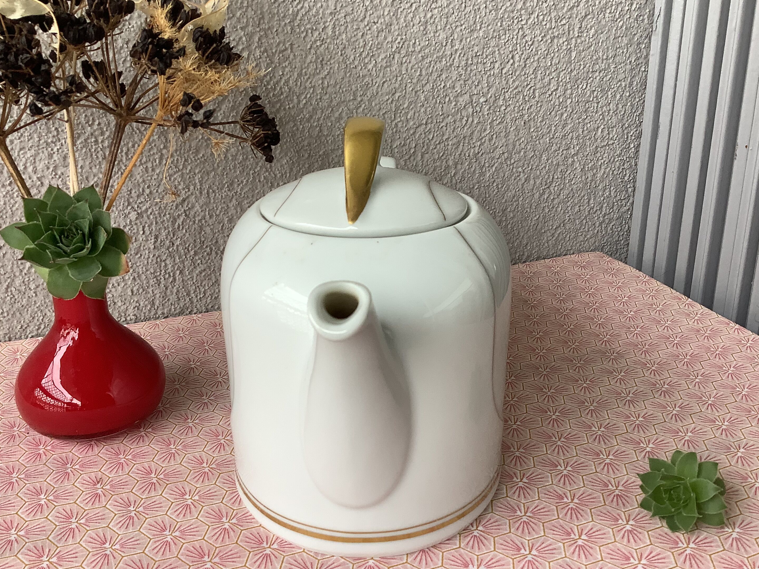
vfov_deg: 40.7
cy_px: 288
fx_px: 767
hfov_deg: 52.6
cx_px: 371
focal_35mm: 35
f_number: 2.4
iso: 50
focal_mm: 3.3
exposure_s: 1/60
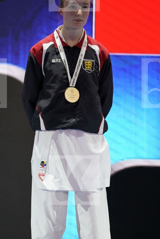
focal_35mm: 274
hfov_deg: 5.0
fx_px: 1827
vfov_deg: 7.5
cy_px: 83
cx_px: 74
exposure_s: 1/250
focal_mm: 200
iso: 500
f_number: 2.8
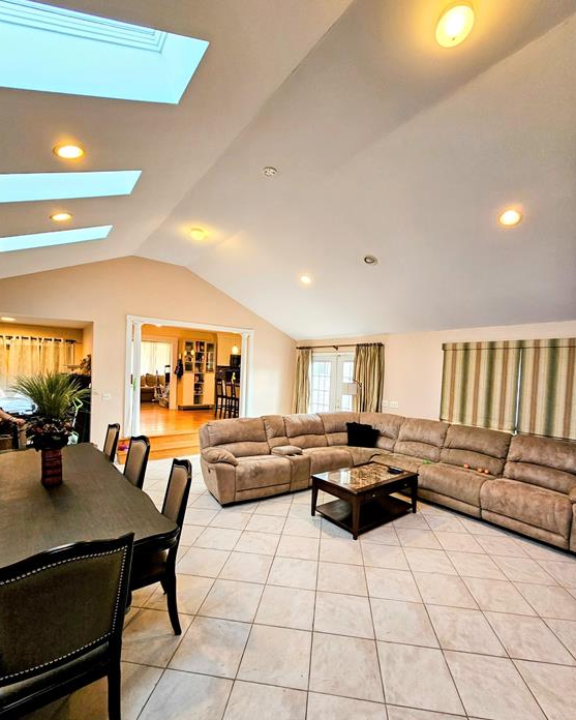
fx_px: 298
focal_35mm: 14
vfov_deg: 100.6
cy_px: 381
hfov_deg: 88.0
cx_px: 291
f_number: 2.2
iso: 125
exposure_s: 1/60
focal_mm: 2.2
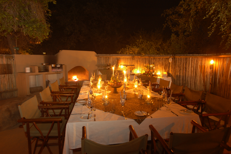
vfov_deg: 59.4
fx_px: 135
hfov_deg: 81.3
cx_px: 116
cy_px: 77
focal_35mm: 21
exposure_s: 5
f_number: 5
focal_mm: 14
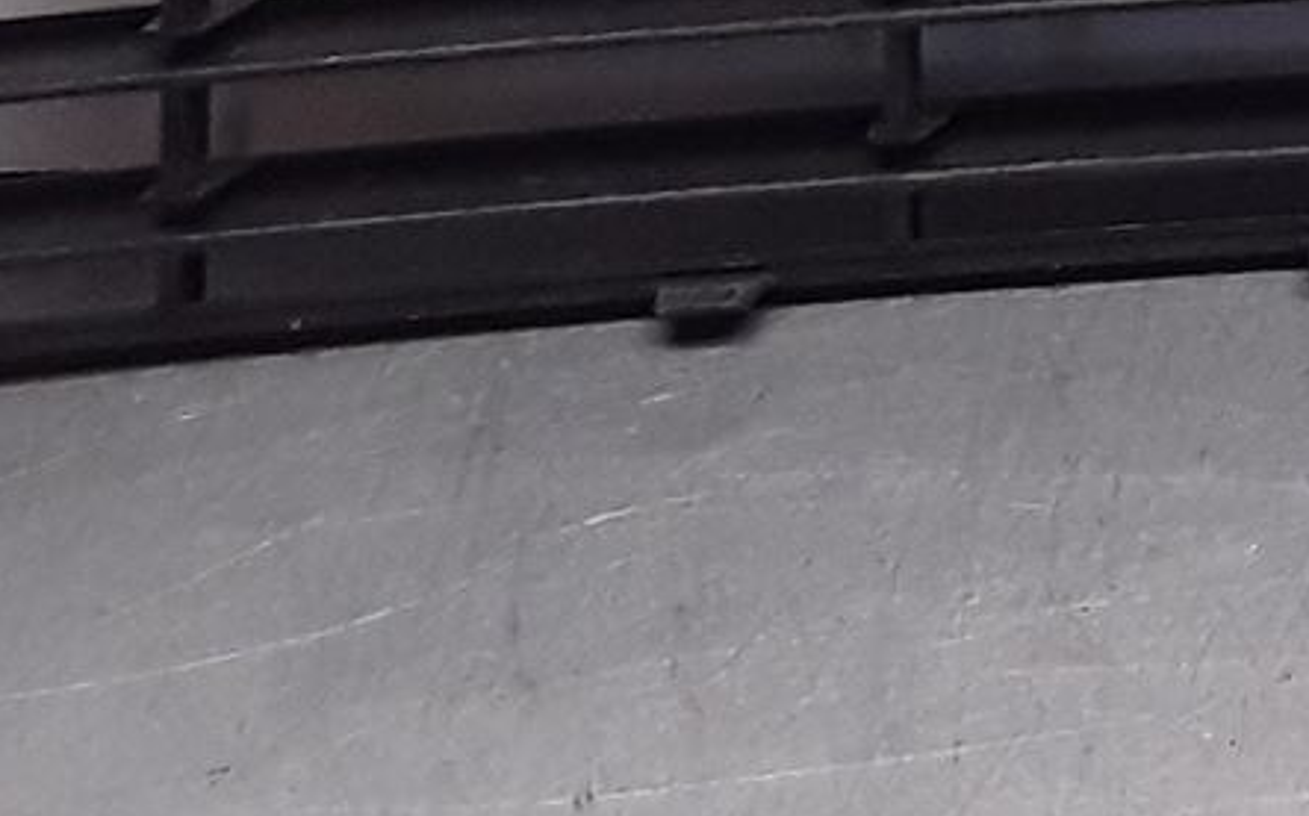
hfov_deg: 13.9
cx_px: 2188
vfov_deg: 9.1
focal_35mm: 137
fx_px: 4885
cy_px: -633
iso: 100
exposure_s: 1/119
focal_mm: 2.91
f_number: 1.9
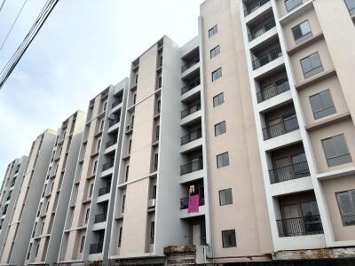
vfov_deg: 53.1
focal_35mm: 26
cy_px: 133
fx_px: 267
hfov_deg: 67.3
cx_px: 178
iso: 50
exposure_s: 1/1721
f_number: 1.6
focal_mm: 5.96
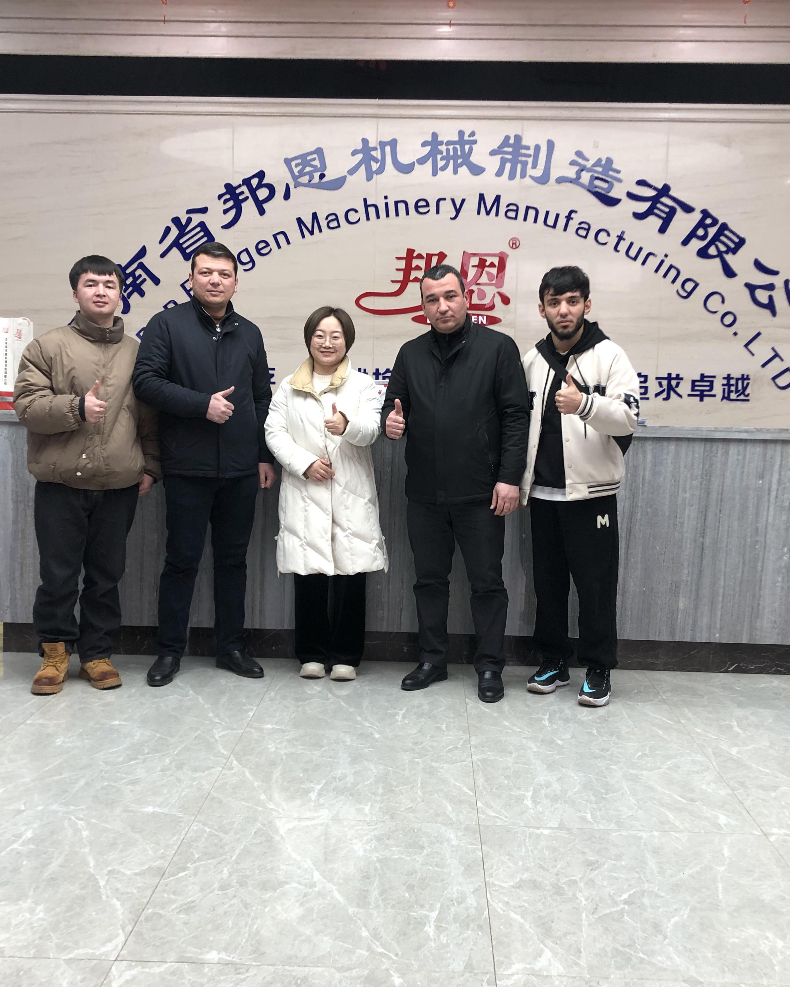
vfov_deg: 49.1
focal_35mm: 37
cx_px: 412
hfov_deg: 40.1
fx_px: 1081
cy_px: 498
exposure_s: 1/33
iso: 25
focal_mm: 3.99
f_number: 1.8
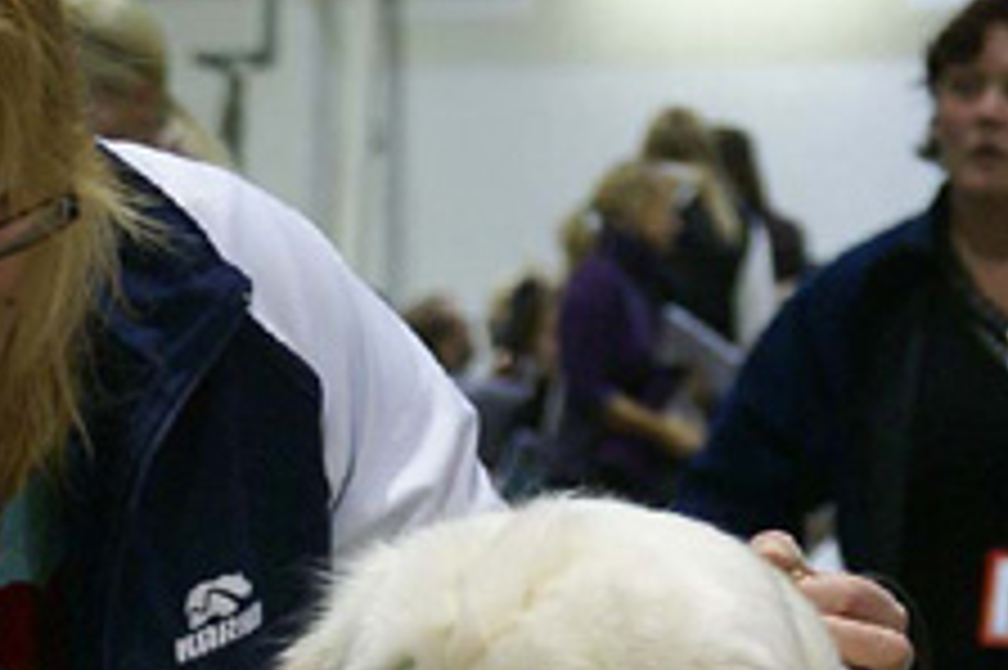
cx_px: 986
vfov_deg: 4.3
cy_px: 668
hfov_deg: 6.4
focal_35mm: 322
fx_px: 9009
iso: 400
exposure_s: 1/30
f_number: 5.6
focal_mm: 60
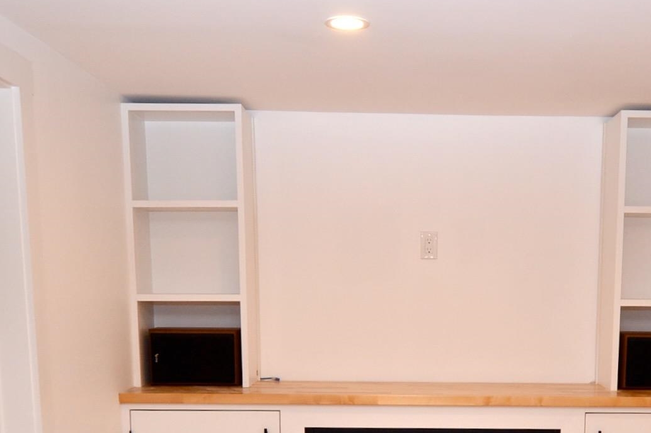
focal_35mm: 46
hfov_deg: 42.3
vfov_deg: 27.6
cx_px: 420
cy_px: 426
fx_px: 832
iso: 400
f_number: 5
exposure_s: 1/100
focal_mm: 14
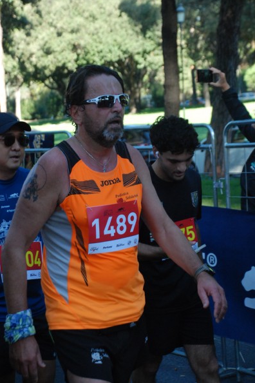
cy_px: 190
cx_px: 129
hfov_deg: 17.3
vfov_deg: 25.7
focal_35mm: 79
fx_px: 839
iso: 1000
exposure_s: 1/400
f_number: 5
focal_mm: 52
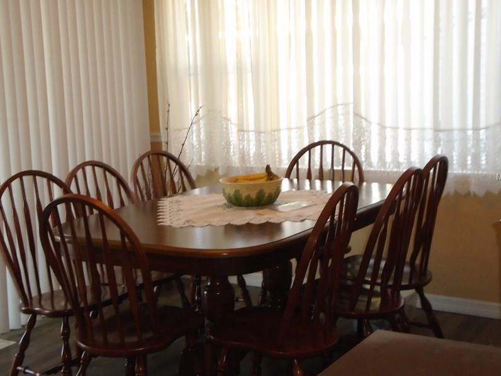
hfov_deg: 35.5
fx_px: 782
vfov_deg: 27.0
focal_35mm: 54
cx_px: 212
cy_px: 177
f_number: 4.1
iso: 250
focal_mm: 7.4
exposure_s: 1/50
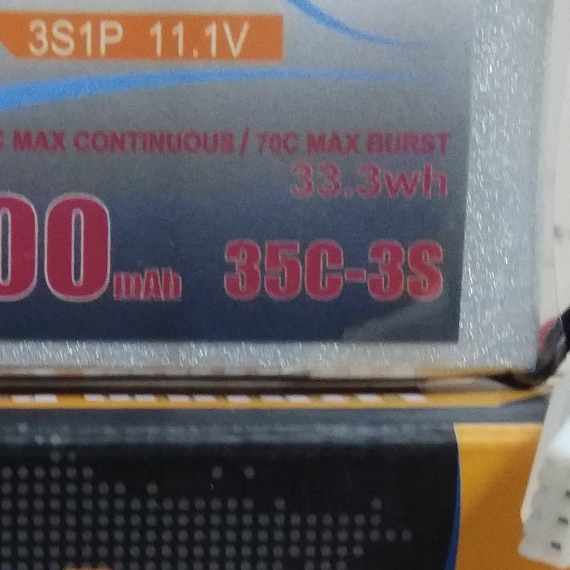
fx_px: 1341
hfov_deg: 23.3
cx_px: 47
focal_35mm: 72
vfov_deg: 23.1
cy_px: 562
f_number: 2
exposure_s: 1/17
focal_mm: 3.57
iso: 800
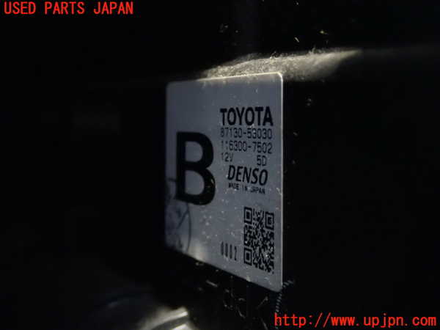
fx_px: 686
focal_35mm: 54
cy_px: 165
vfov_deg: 27.0
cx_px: 220
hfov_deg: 35.5
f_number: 3.3
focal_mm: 9.65
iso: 1600
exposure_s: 1/10
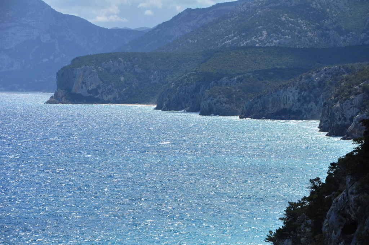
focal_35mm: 158
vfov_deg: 8.7
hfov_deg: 13.1
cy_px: 122
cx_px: 184
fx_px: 1612
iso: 400
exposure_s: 1/1000
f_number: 8
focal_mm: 105
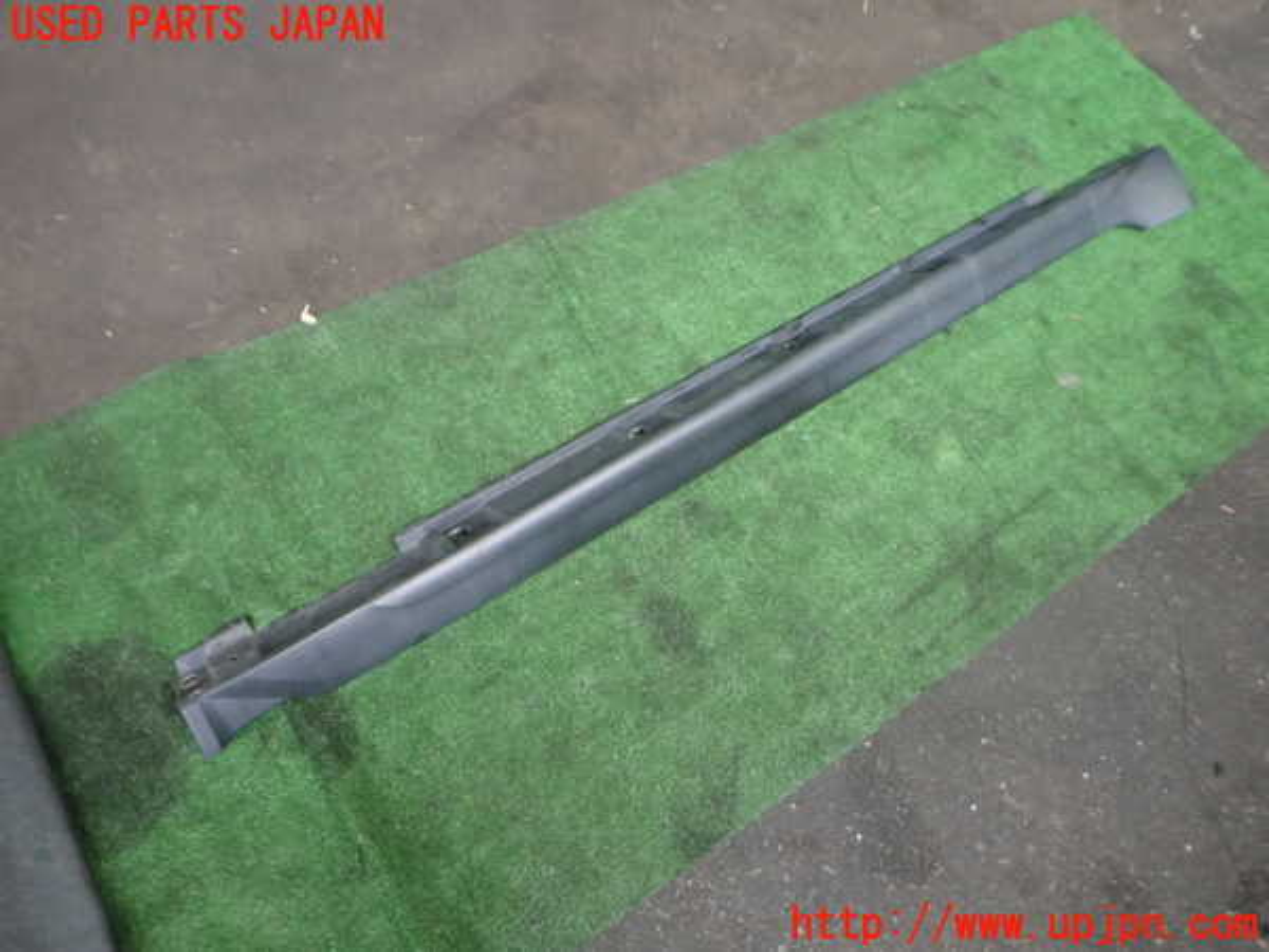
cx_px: 634
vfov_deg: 54.9
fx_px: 916
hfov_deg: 69.4
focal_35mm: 25
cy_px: 476
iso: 250
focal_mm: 4.5
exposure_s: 1/100
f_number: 2
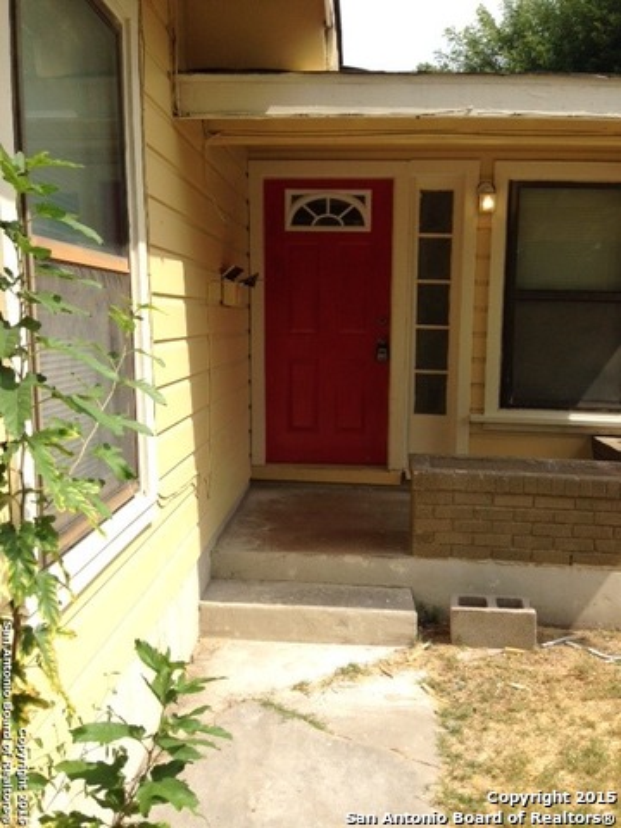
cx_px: 310
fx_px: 789
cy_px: 414
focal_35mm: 33
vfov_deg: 55.4
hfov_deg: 42.9
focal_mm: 4.12
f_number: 2.4
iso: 50
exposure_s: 1/1466
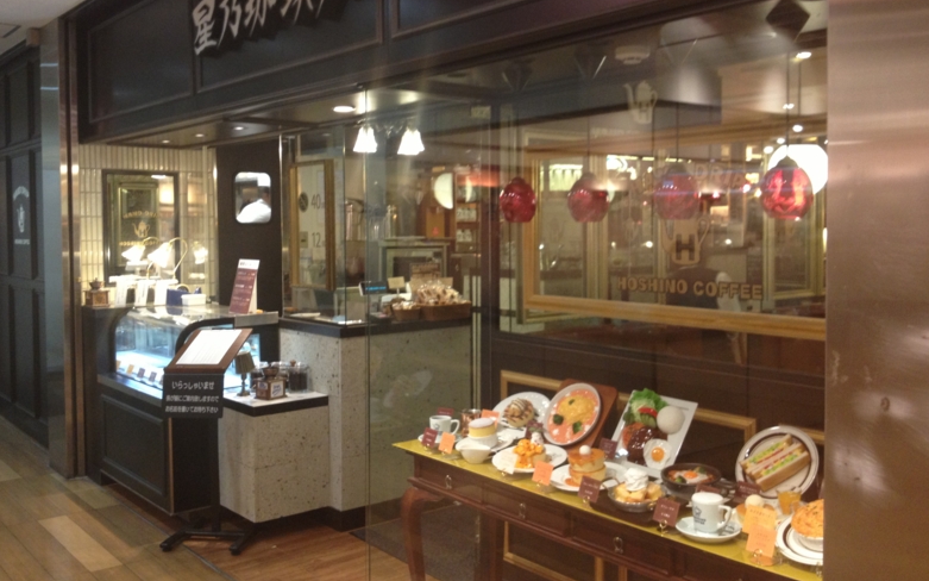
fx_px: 962
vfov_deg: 33.5
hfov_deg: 51.5
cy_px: 258
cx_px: 462
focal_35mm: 38
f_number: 2.4
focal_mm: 4.28
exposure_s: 1/20
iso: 125
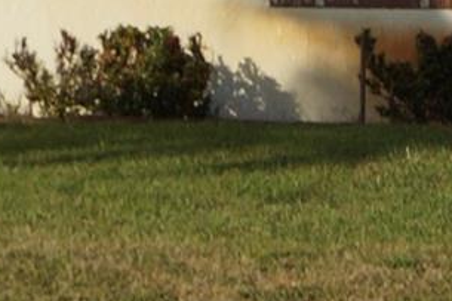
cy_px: -347
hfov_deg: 6.5
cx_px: -1017
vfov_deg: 4.8
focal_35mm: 282
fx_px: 3539
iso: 100
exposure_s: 1/400
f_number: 8
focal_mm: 28
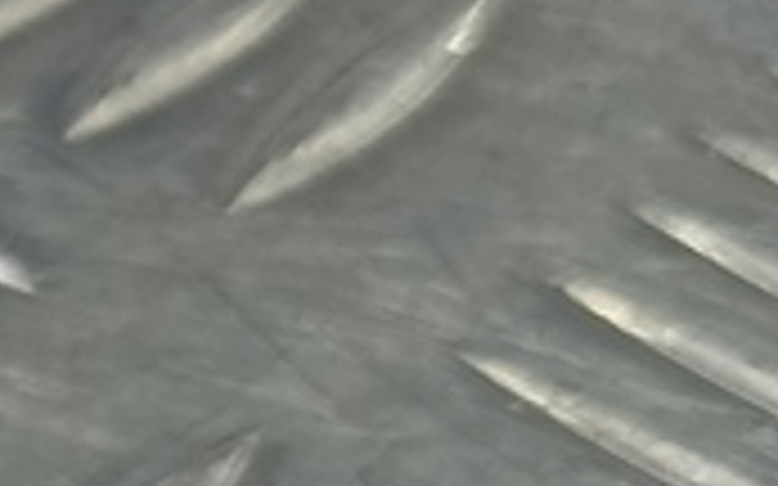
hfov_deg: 10.6
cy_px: 796
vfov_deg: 8.8
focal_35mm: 144
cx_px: -1498
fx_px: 3052
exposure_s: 1/50
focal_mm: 4.11
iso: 105
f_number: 1.6
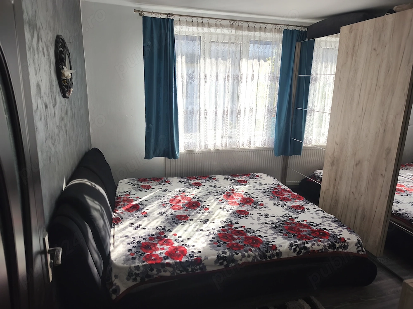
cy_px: 154
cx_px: 206
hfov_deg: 73.9
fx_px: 274
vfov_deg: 58.9
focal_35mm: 23
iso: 50
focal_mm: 6.18
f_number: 1.65
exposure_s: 1/162
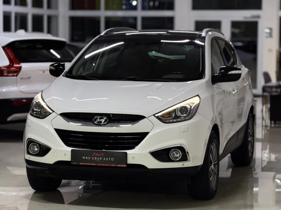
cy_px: 105
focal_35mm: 120
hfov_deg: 16.4
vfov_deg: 12.3
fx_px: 974
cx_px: 140
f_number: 2.8
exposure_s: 1/100
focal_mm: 15.66
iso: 500
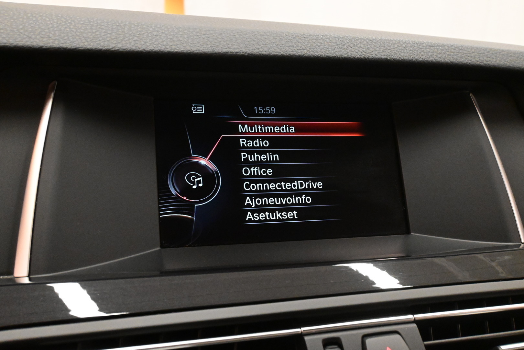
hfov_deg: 51.3
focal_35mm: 38
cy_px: 175
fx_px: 546
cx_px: 262
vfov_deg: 35.5
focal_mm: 25
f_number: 9
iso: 8000
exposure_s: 1/60
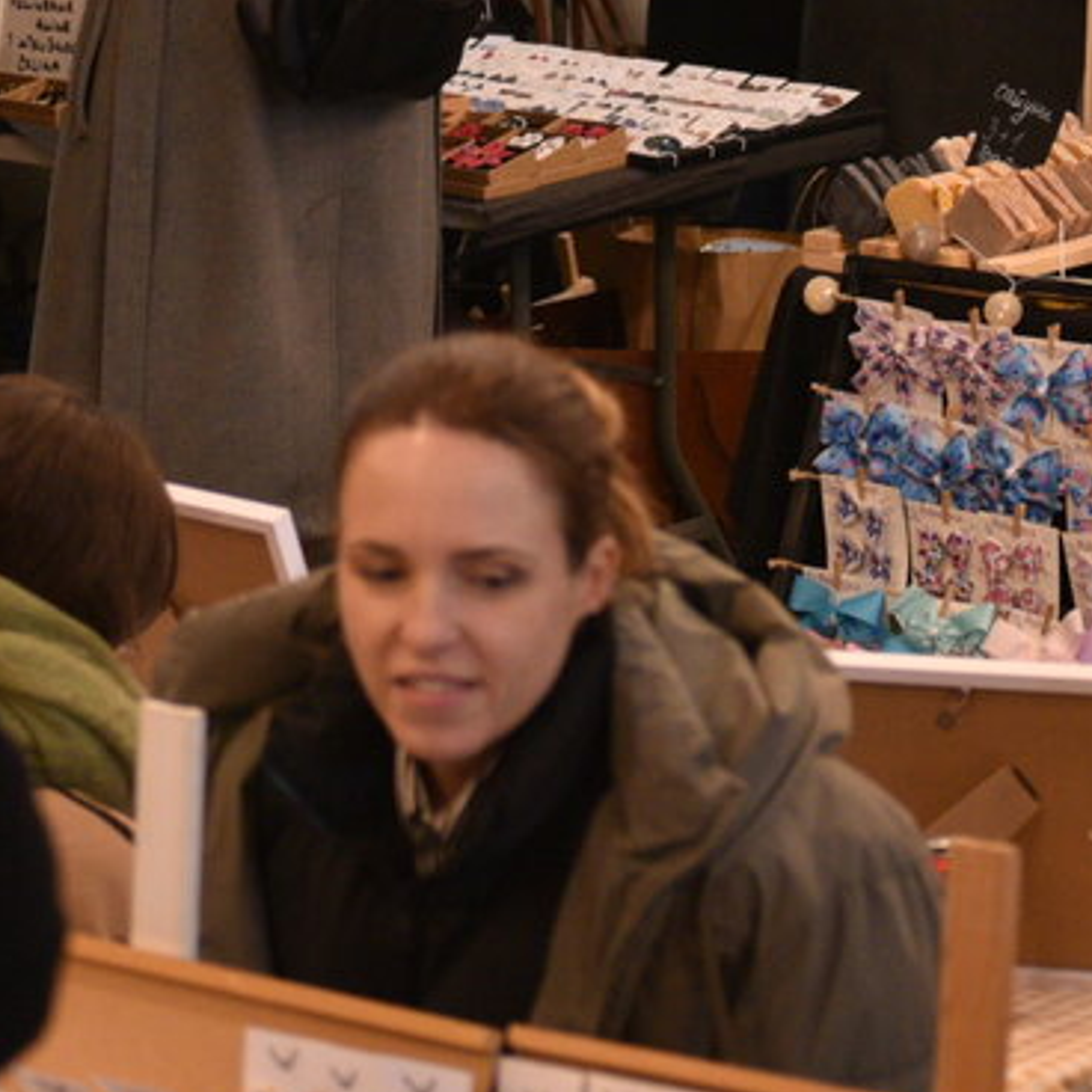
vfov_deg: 7.4
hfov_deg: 7.5
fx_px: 8316
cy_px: -313
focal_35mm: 233
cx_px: 795
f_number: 4.5
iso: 1600
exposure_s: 1/125
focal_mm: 70
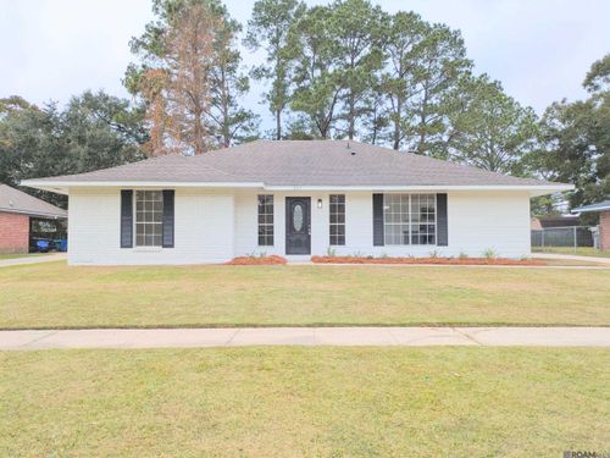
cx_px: 305
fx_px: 441
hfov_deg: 69.4
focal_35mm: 25
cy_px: 229
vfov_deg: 54.9
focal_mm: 5.43
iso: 45
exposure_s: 1/1060
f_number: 1.89
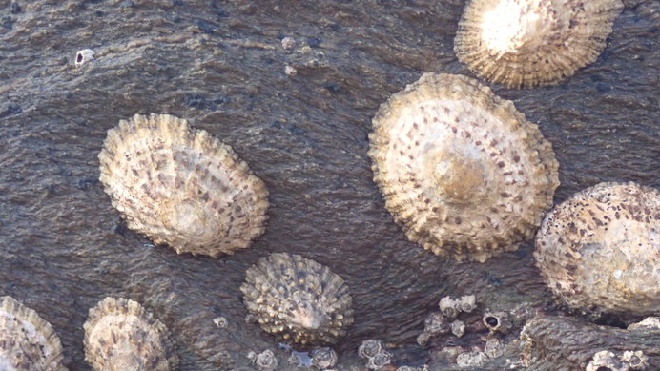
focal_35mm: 97
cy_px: 237
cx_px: 332
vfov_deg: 12.5
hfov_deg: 22.0
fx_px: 1697
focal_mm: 15.66
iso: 250
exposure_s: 1/80
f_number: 4.5
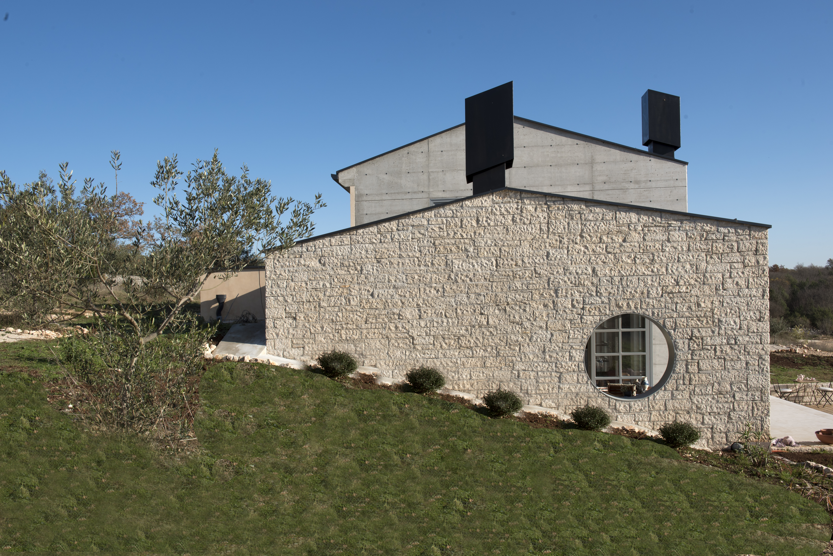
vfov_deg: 42.4
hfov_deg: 60.3
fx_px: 718
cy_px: 278
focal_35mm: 31
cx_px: 416
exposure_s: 1/250
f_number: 14
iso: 200
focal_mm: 31
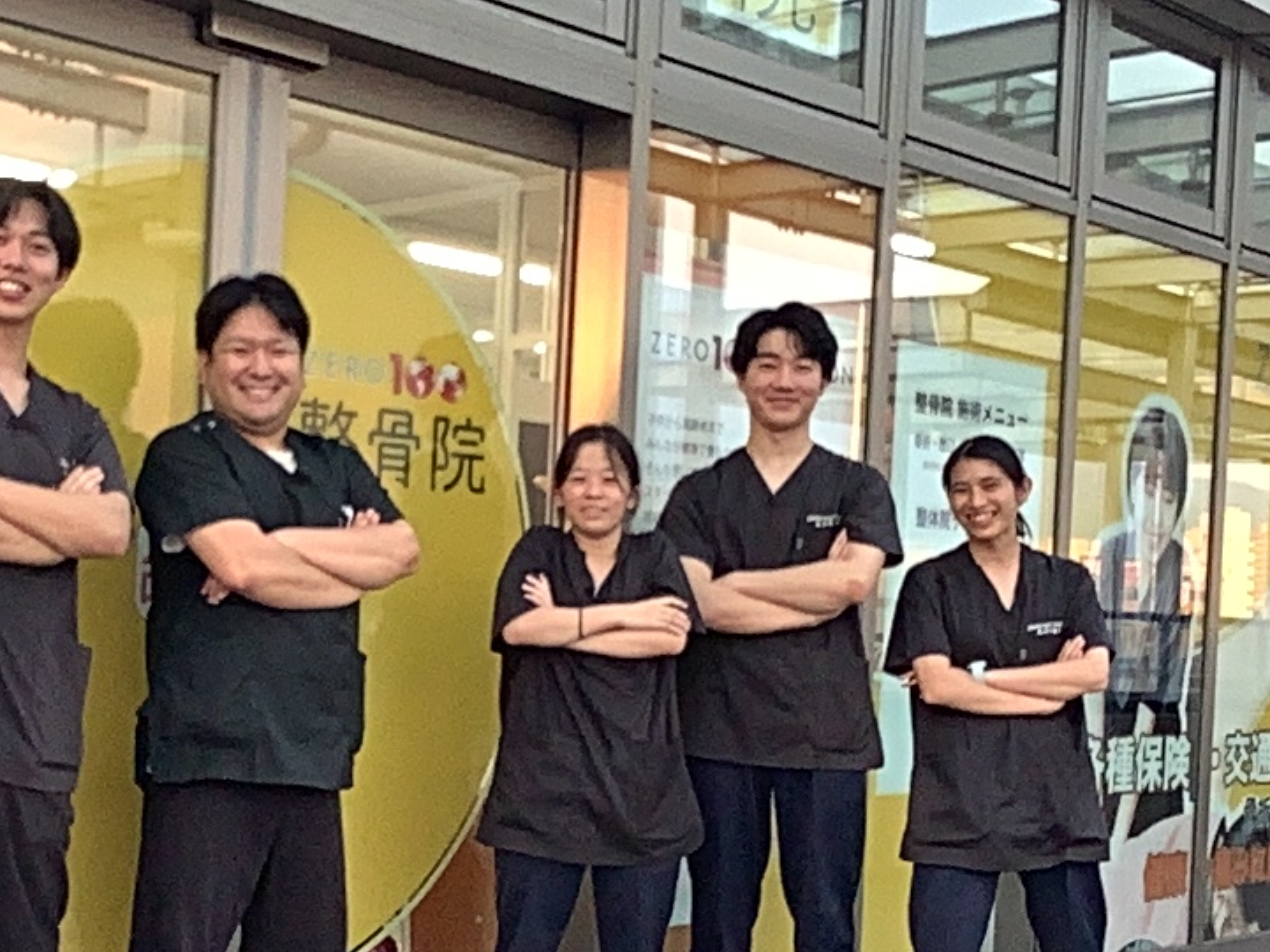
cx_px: 335
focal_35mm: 55
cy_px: 607
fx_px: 2018
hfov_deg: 34.3
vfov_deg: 26.5
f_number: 2.4
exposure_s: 1/120
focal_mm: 2.15
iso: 125
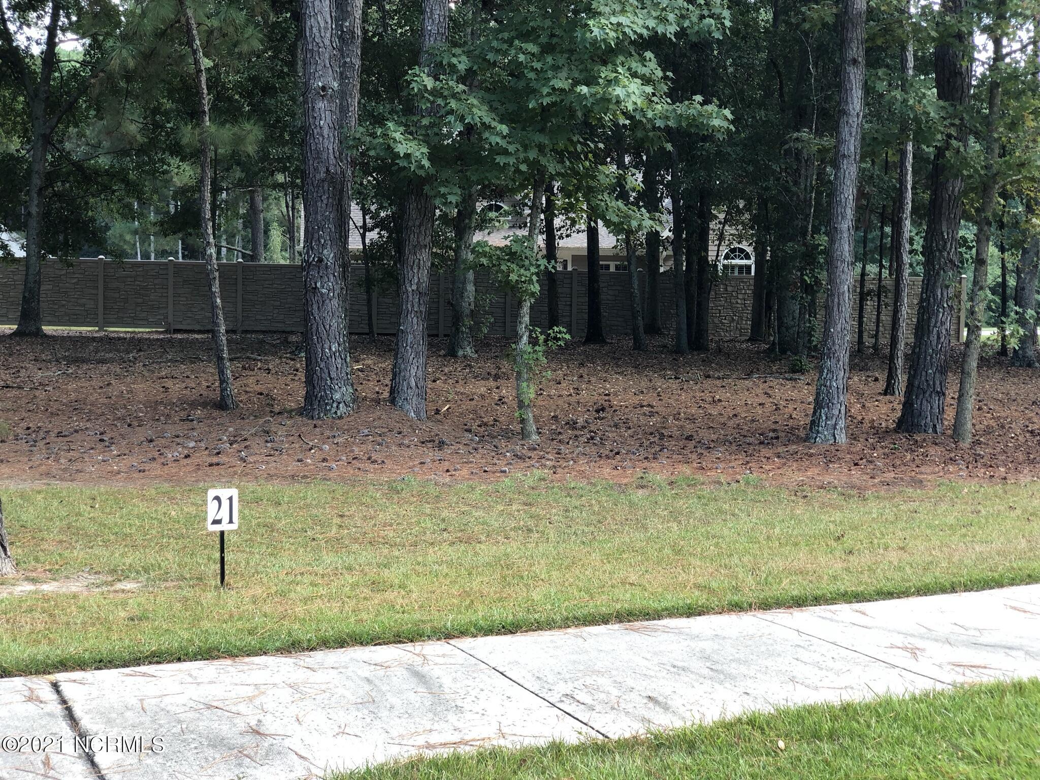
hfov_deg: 36.8
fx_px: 1562
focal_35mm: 52
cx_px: 520
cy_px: 390
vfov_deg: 28.0
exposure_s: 1/60
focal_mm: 6
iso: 25
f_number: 2.4
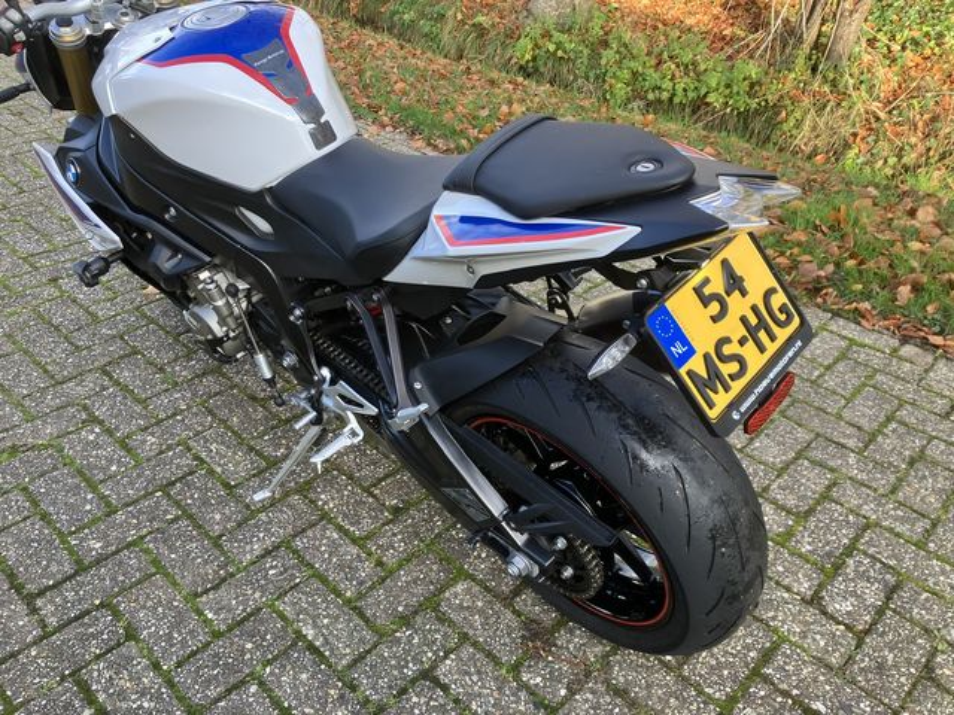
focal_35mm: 28
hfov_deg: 63.4
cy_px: 358
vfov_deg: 49.7
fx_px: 772
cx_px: 477
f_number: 1.8
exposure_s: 1/121
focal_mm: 3.99
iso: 40
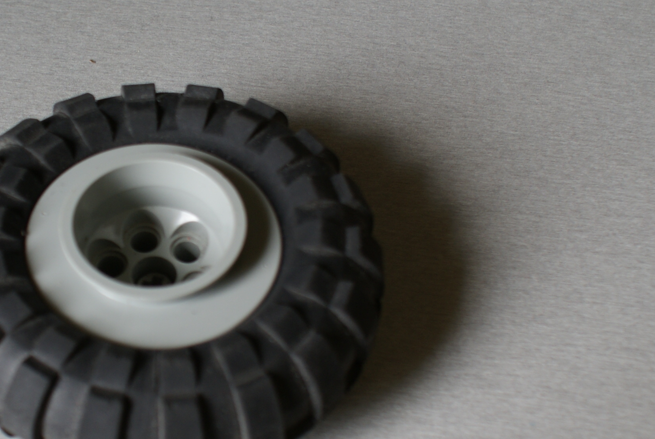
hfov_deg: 31.6
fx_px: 1148
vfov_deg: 21.6
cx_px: 209
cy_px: 241
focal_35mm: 63
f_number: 4.5
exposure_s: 1/40
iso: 100
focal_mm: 18
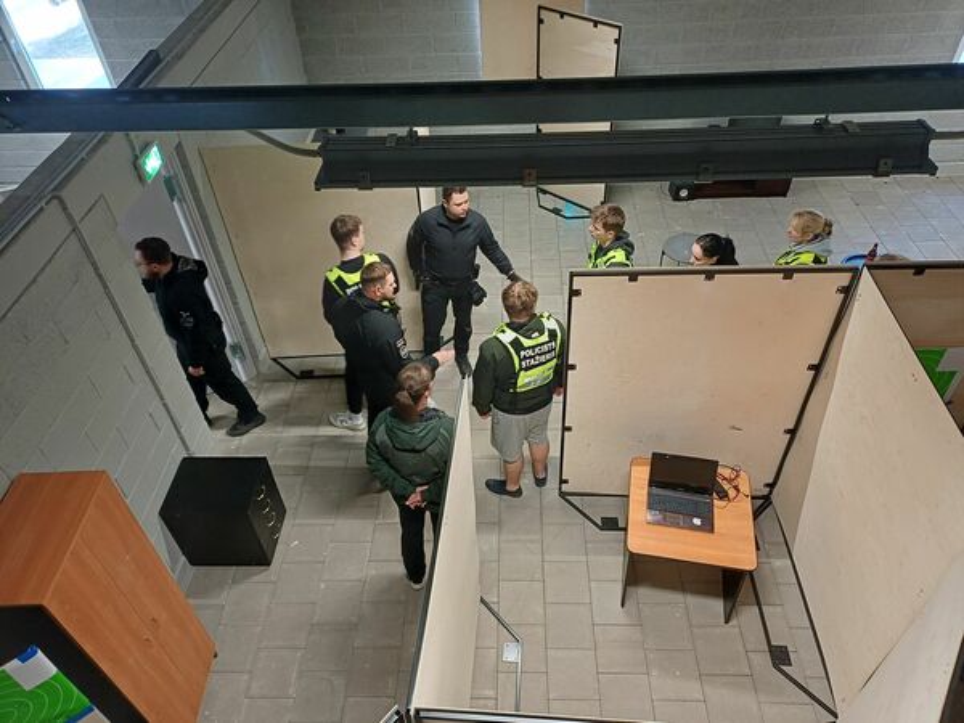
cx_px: 482
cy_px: 362
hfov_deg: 69.4
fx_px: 696
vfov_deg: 54.9
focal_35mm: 25
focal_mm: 4.65
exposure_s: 1/50
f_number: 1.8
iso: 320
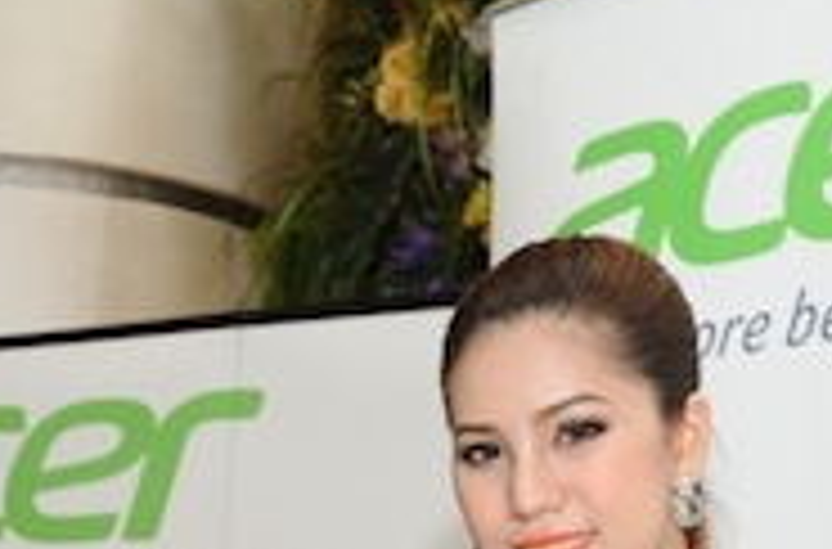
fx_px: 2395
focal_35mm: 104
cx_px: -94
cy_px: 830
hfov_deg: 18.9
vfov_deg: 12.4
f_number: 6.3
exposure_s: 1/60
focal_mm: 32
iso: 2000
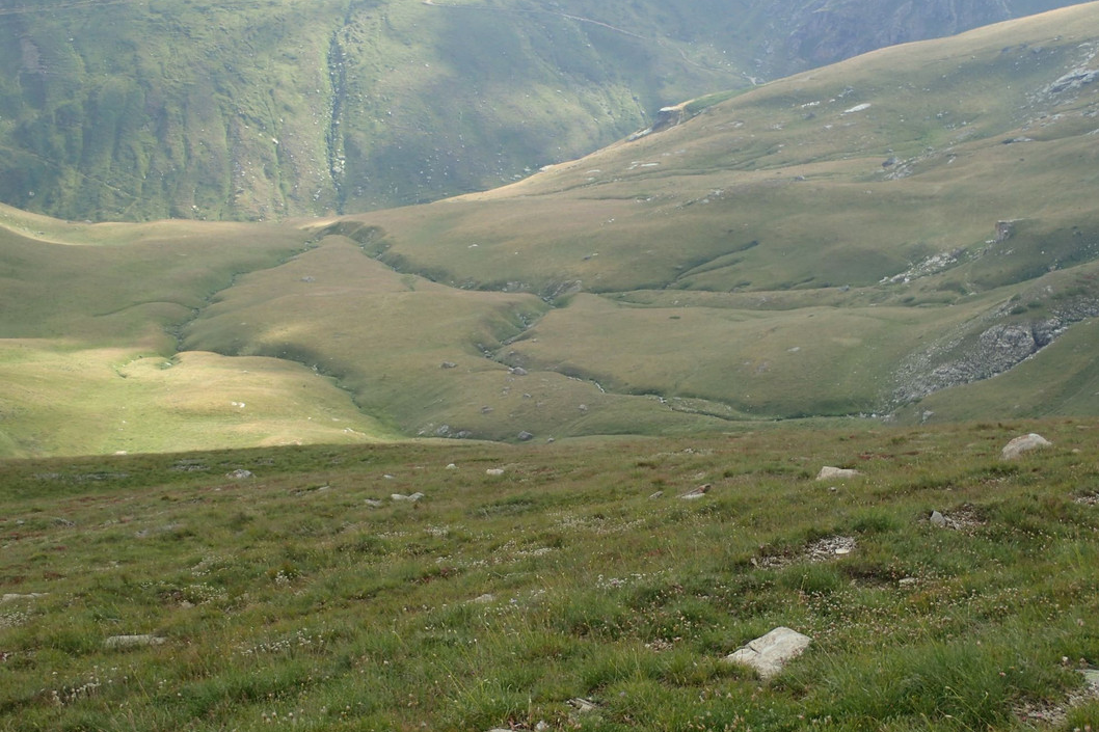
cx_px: 546
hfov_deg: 31.4
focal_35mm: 64
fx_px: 1953
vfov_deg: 21.2
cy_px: 355
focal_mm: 11.01
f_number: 5
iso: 100
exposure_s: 1/160
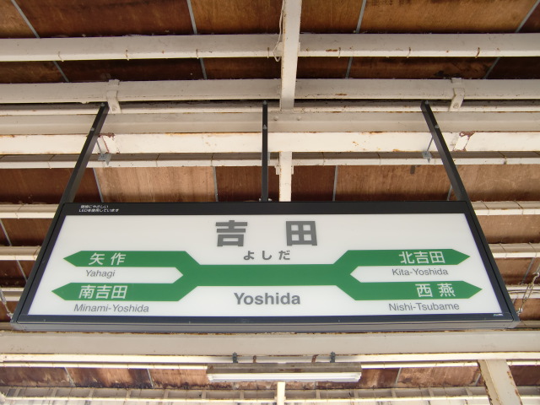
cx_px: 270
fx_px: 437
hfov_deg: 63.4
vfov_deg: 49.7
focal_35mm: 28
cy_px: 202
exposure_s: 1/60
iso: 64
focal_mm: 4.9
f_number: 2.6
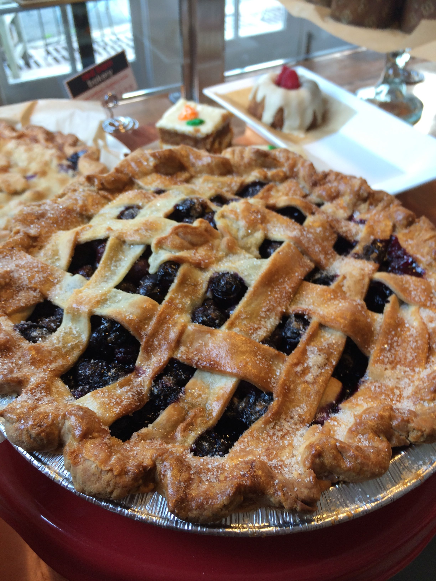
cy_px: 290
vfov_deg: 60.0
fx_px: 504
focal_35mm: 30
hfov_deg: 46.8
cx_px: 218
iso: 40
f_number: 2.2
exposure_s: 1/40
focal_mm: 4.12
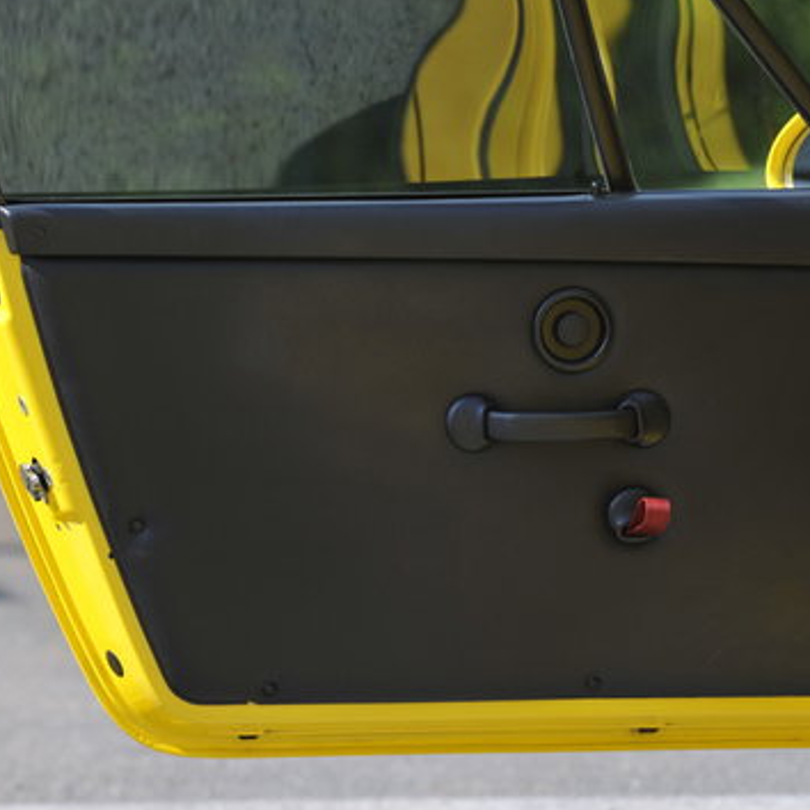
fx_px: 7810
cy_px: 265
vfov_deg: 5.9
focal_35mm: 295
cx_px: 593
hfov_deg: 5.9
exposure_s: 1/250
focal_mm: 160
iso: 100
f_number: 4.5
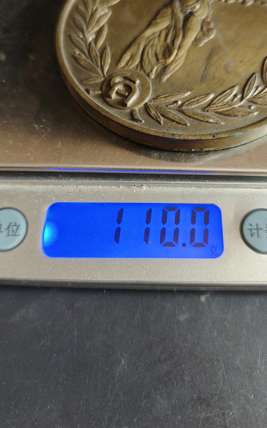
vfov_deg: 61.0
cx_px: 143
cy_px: 185
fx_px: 361
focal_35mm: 31
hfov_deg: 40.6
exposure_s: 1/100
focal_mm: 6.06
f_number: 1.6
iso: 320
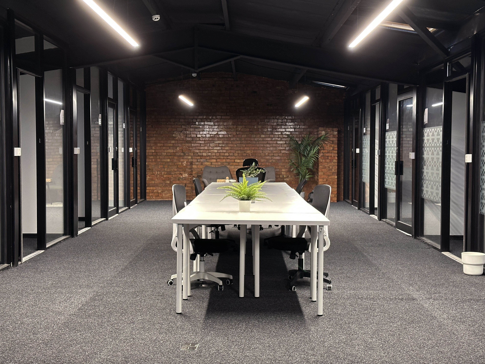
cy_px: 182
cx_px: 242
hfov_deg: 39.7
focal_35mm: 48
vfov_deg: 30.3
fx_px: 673
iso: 200
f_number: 1.78
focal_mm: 6.86
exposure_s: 1/33
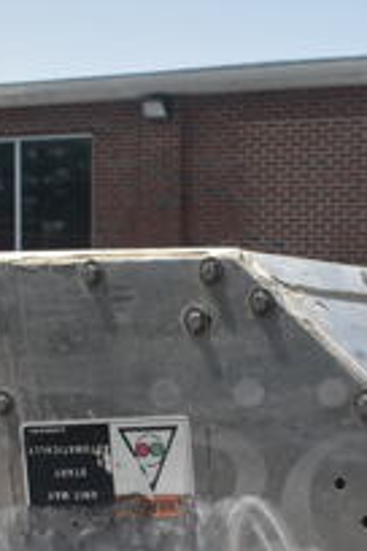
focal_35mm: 81
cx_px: 332
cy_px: 502
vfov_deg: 24.3
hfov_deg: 16.6
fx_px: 1239
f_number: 8
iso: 200
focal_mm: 18
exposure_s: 1/640
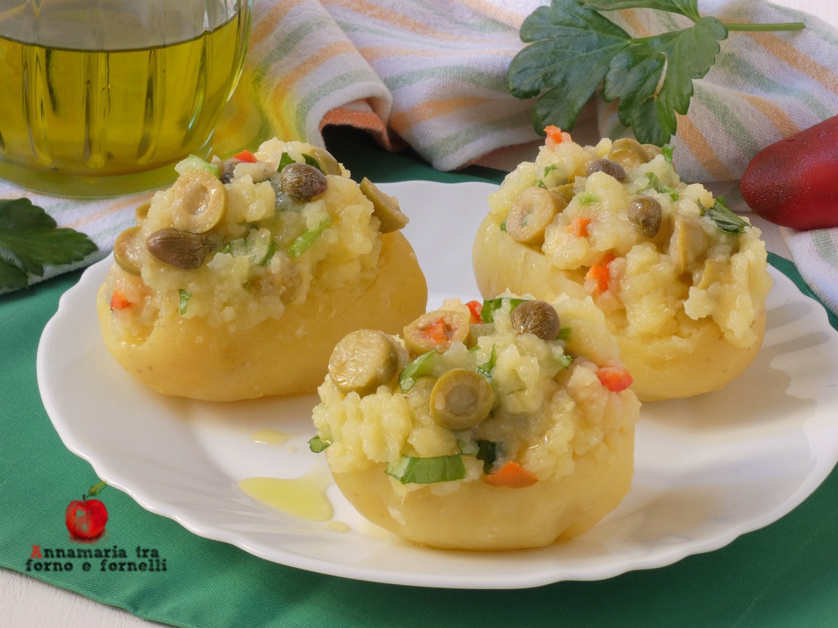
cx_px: 419
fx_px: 4188
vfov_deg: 8.6
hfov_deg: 11.4
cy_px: 314
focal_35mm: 173
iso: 80
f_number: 7.1
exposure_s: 1/2.5
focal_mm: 30.9
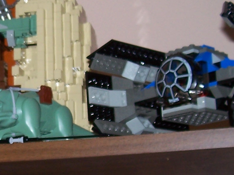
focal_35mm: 111
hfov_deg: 17.0
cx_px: -41
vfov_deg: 13.3
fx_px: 750
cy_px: 75
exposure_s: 1/60
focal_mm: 5.6
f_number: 2.7
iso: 80
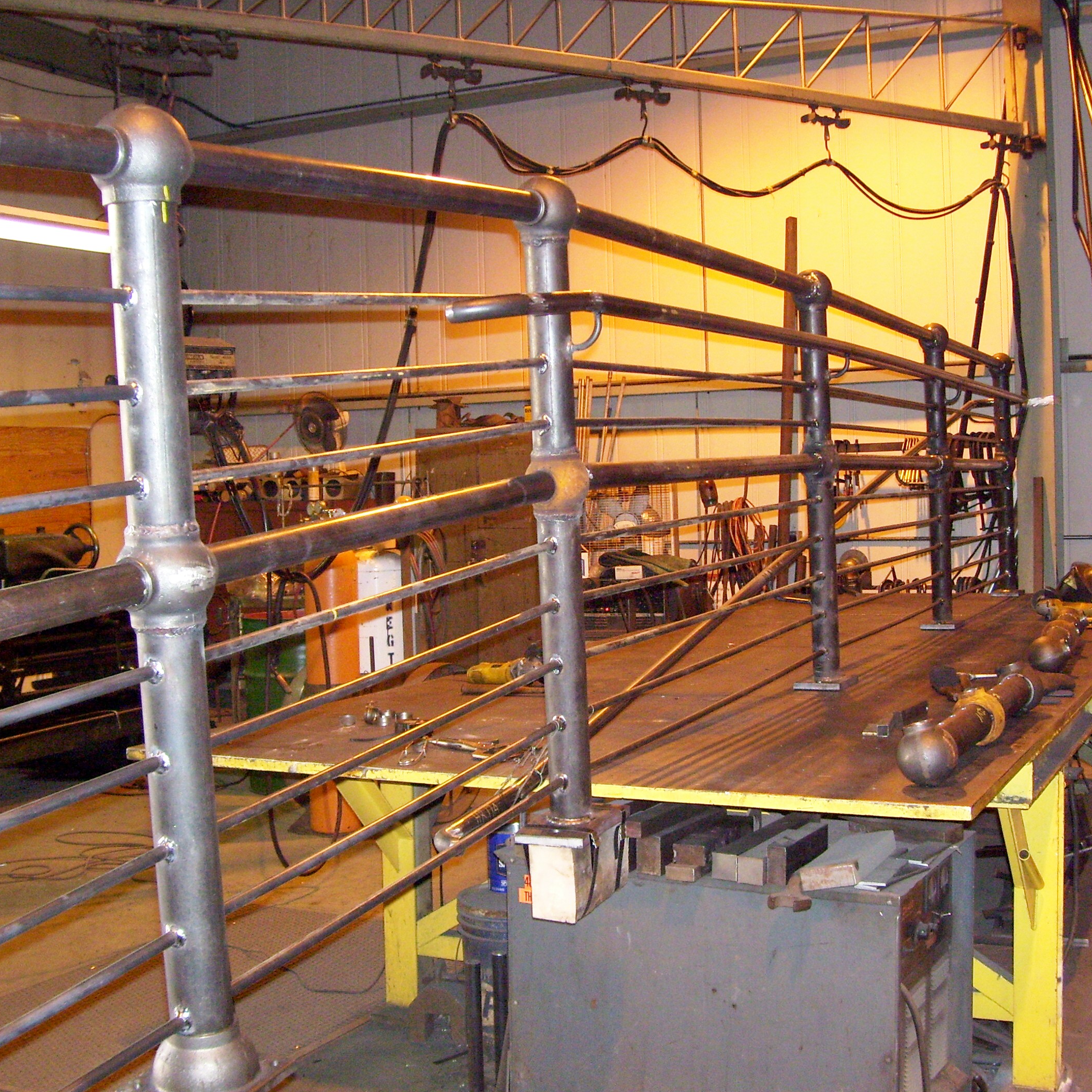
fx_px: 1535
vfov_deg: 39.2
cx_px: 552
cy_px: 551
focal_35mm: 43
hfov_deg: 39.2
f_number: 2.7
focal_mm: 6
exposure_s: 1/60
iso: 200
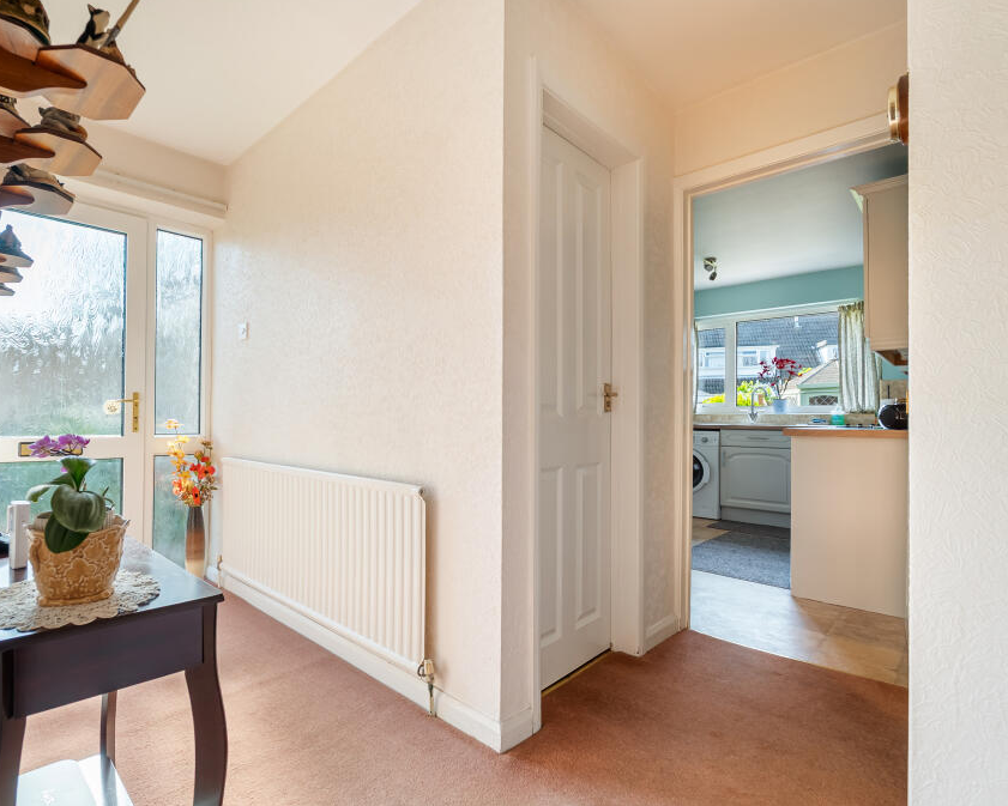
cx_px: 443
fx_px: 477
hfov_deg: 92.7
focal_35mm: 16
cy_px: 402
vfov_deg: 80.4
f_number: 6.3
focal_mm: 14
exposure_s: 1/500
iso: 320
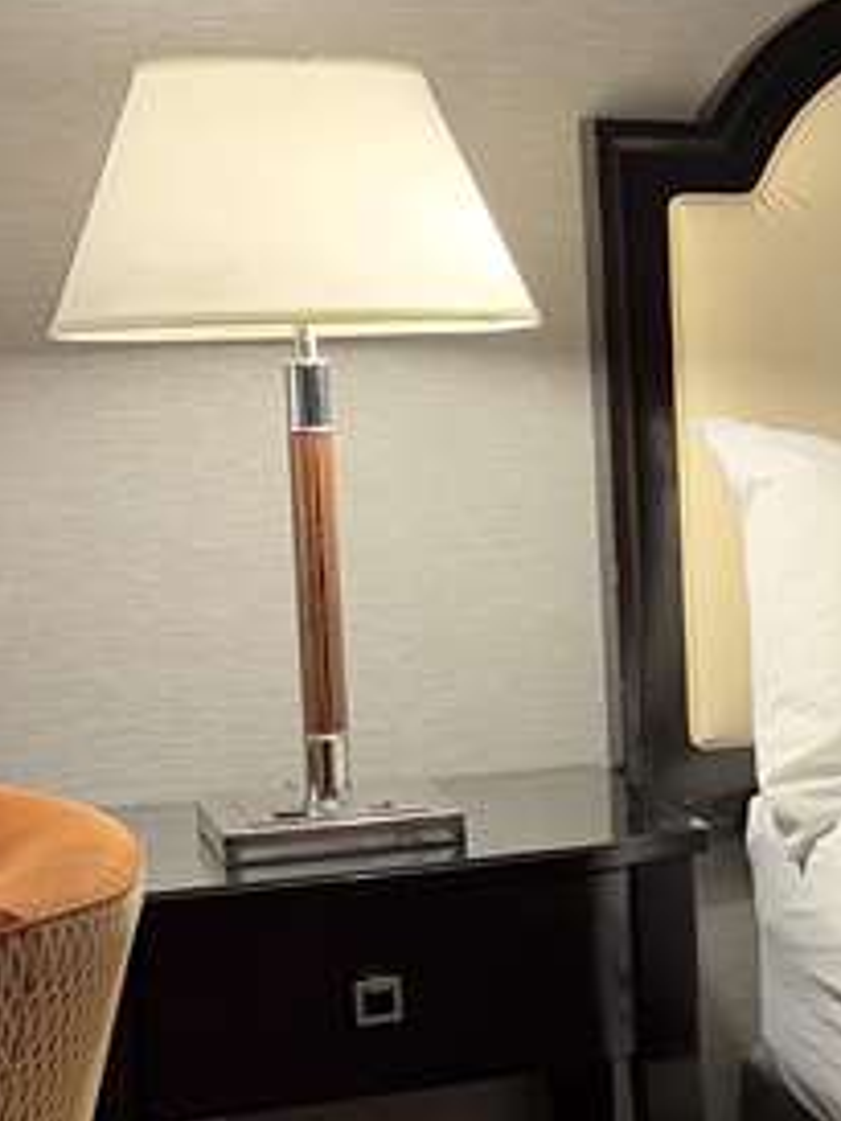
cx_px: 1538
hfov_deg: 14.4
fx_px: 2913
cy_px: 604
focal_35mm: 90
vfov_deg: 21.8
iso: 250
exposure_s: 1/60
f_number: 1.78
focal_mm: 6.76
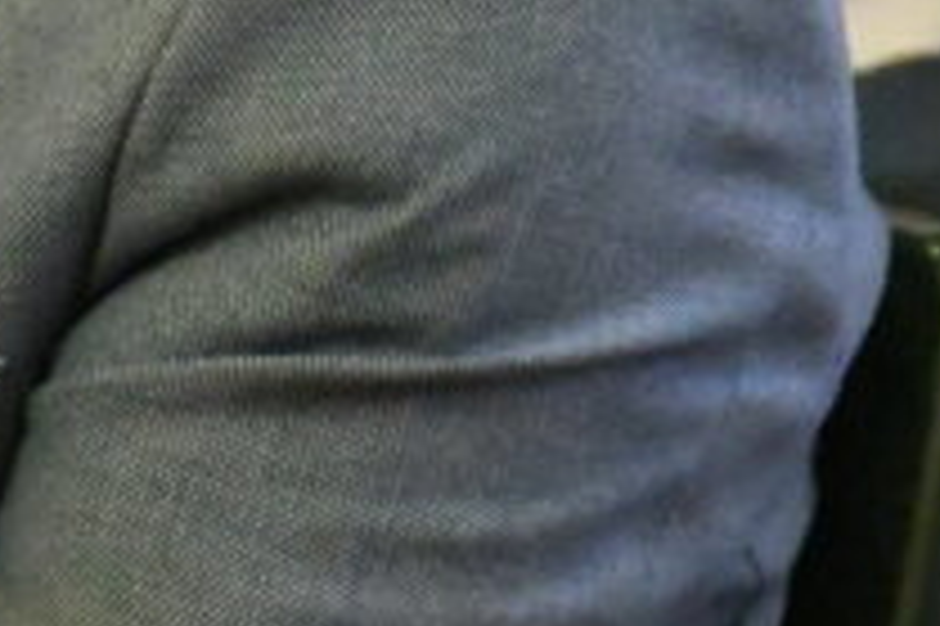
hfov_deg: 2.3
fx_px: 23377
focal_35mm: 896
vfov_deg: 1.5
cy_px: -628
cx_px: -1219
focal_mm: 122
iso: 18000
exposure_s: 1/200
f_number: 5.6
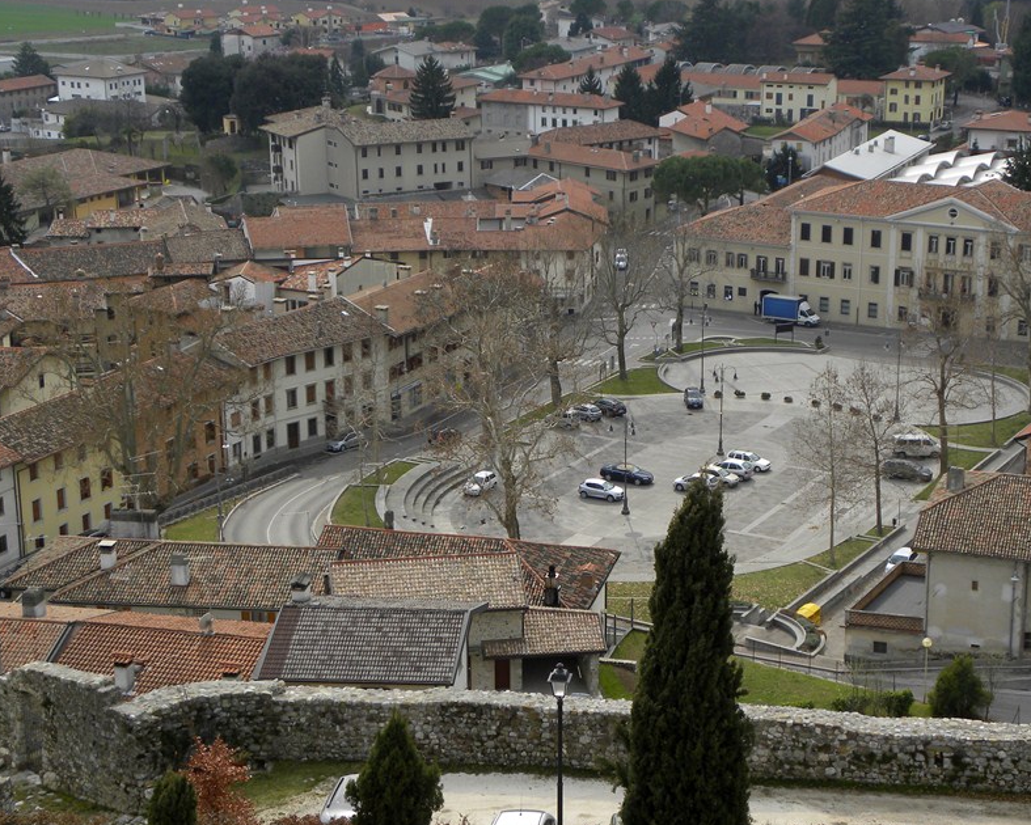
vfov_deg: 23.2
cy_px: 420
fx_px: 2014
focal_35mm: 66
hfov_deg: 28.7
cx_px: 592
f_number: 3.5
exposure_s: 1/543
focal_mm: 9.2
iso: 64
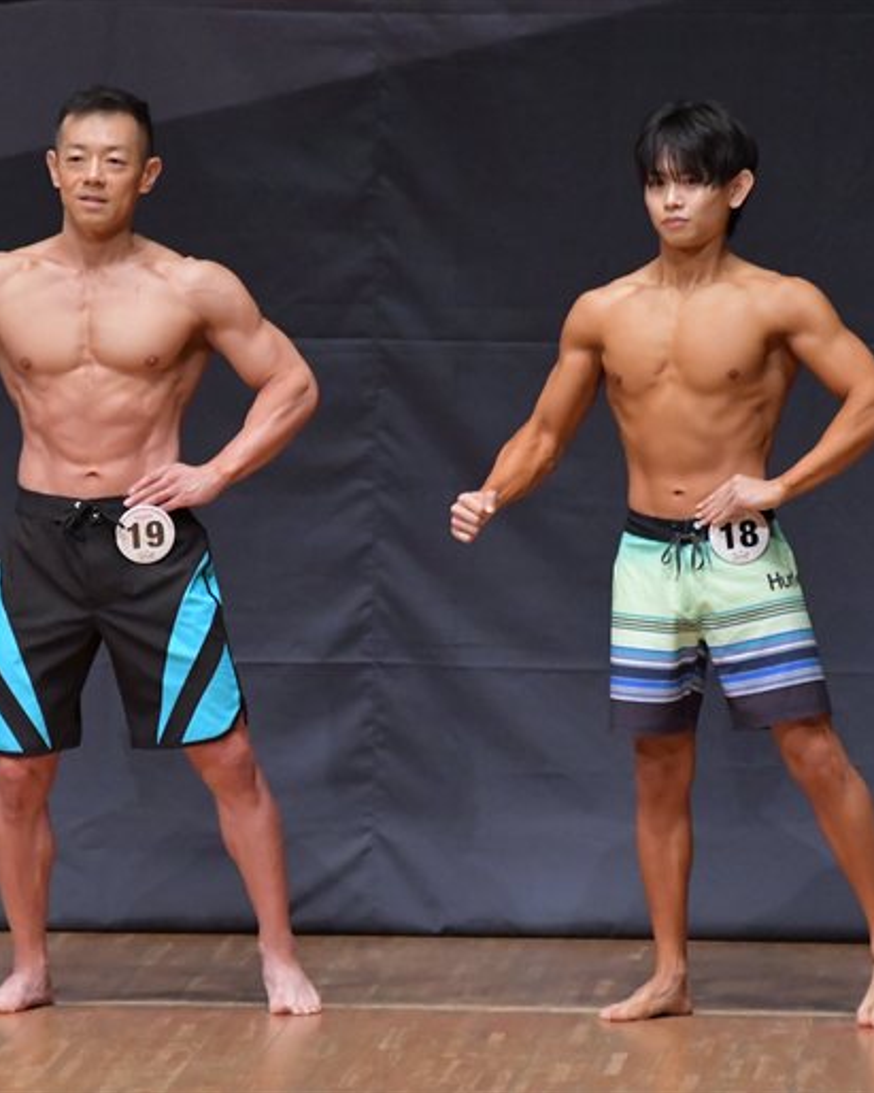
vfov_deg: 4.0
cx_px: 312
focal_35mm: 488
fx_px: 15784
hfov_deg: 3.2
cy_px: 546
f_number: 5.6
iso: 6400
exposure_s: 1/400
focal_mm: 230
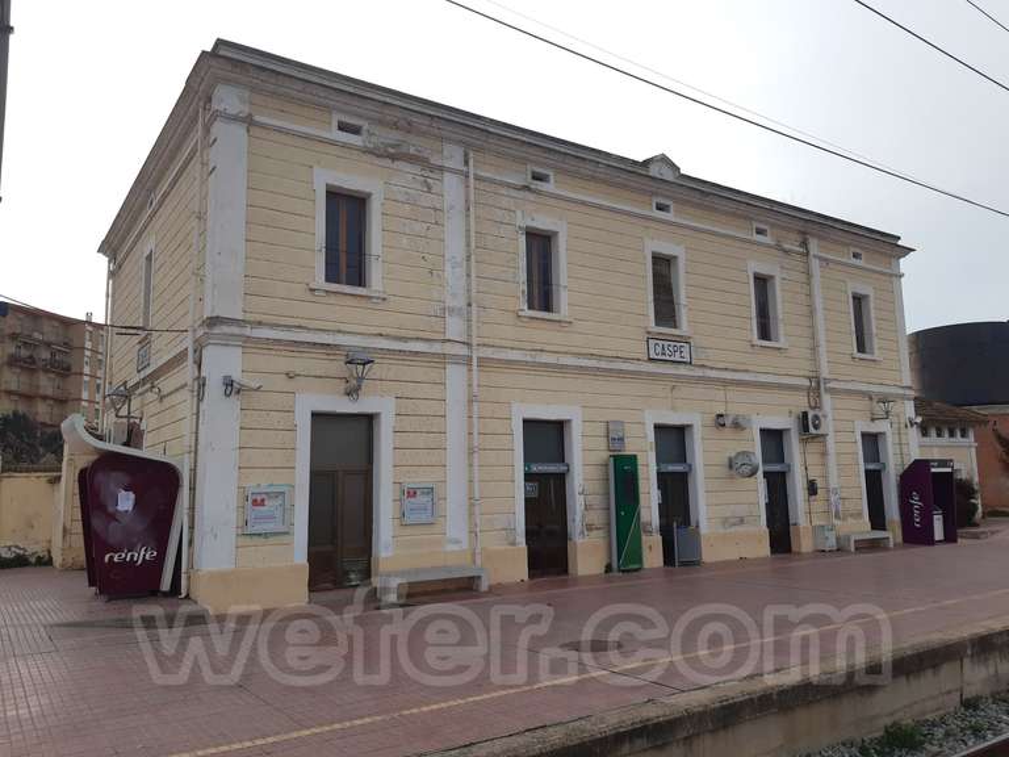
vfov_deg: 53.1
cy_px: 378
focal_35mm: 26
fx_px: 758
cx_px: 504
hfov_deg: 67.3
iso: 40
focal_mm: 3.92
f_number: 1.7
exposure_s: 1/1616
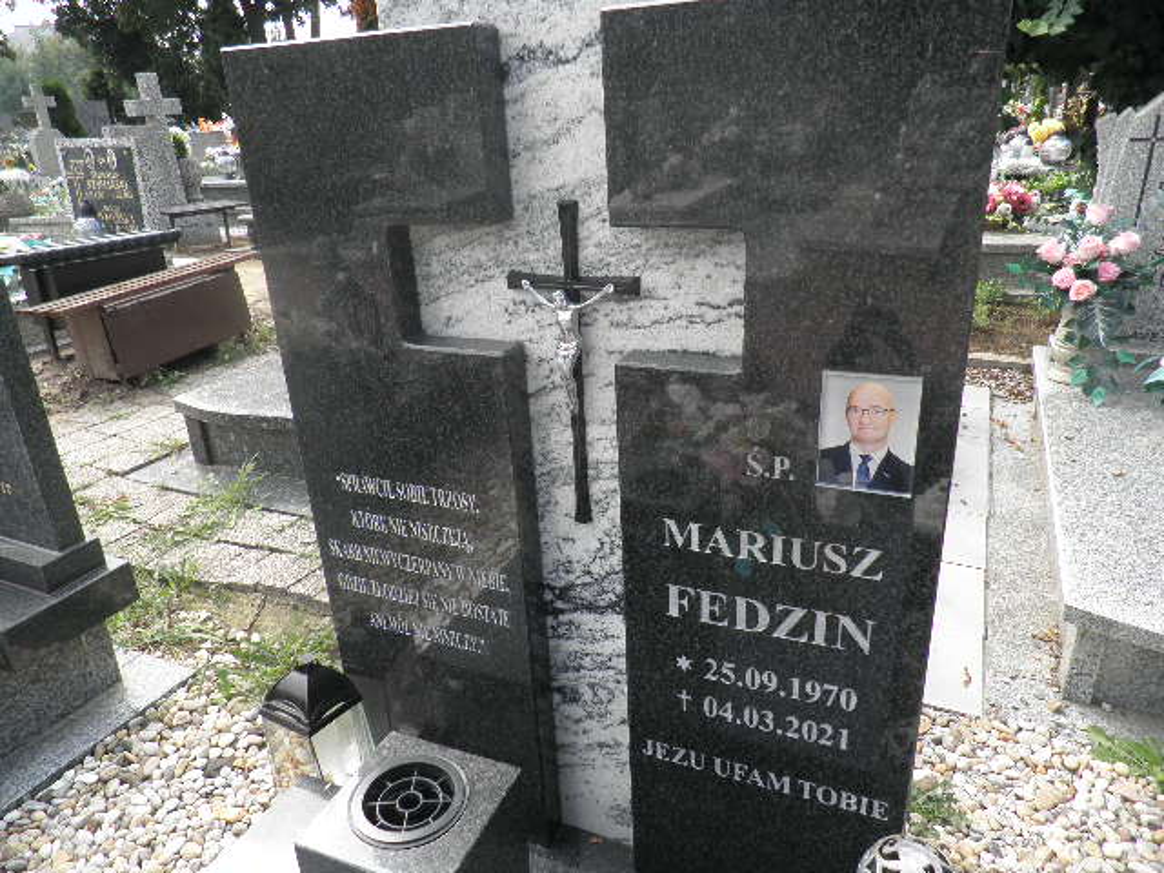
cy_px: 436
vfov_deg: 56.8
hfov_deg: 71.6
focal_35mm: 24
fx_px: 807
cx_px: 582
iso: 64
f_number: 3.3
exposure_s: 1/200
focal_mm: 4.3
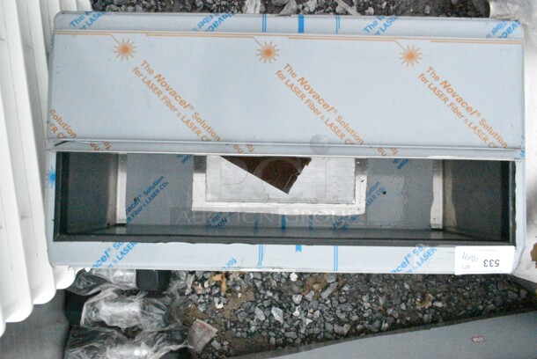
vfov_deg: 48.0
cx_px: 268
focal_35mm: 27
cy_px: 180
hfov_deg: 67.3
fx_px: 403
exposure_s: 1/1250
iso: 25600
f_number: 18
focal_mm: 18
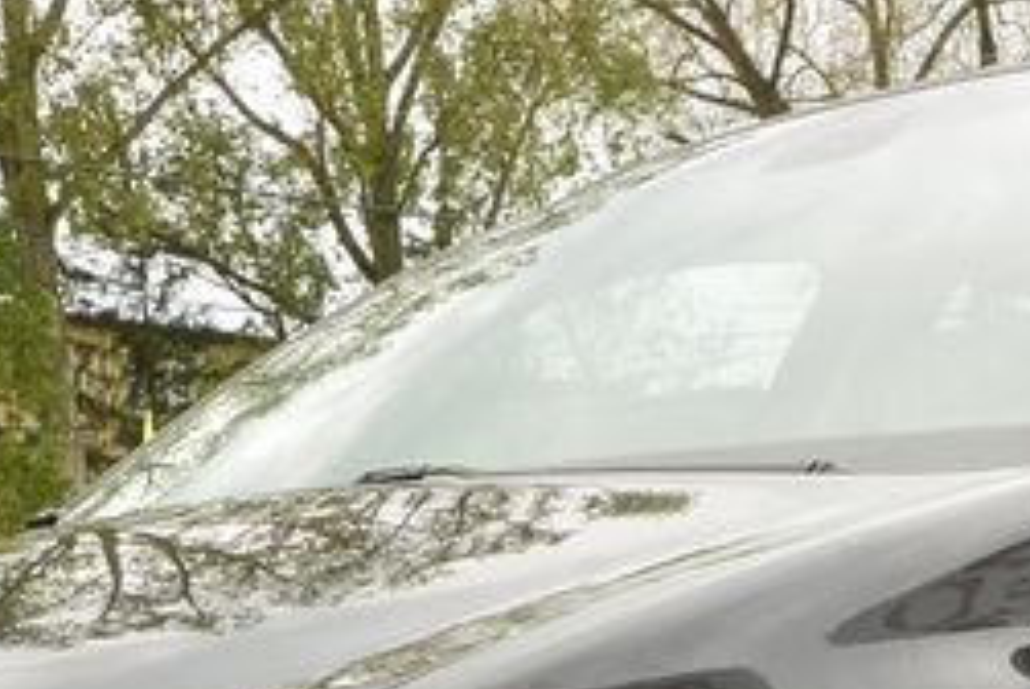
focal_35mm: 110
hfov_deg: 18.5
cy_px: 1036
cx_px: 694
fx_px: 3151
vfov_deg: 11.9
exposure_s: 1/250
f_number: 5
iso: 160
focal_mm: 10
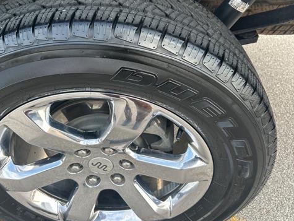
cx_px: 114
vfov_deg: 40.7
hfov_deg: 52.1
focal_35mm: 35
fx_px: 297
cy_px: 107
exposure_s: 1/377
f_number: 1.5
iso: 50
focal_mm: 5.7
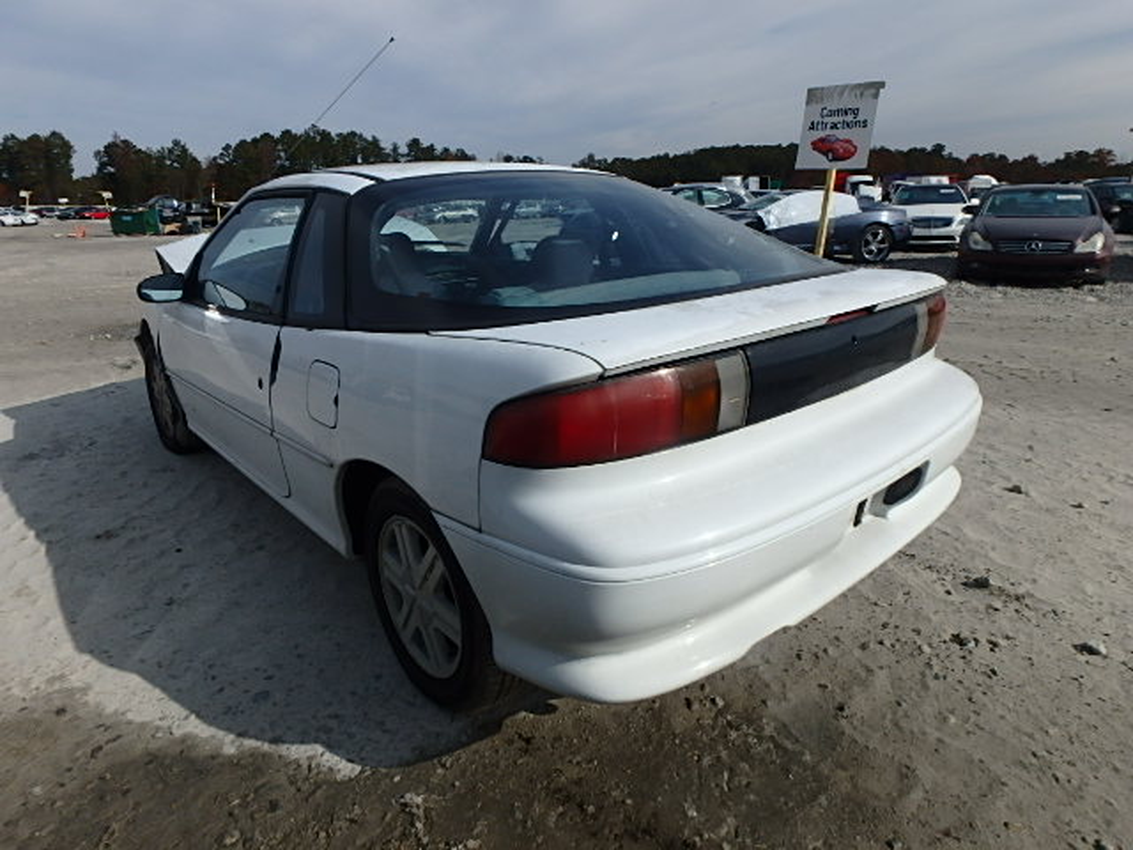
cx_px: 566
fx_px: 687
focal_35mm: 21
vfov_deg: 63.4
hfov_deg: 79.0
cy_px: 425
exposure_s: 1/1000
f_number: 6
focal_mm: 3.7
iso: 125
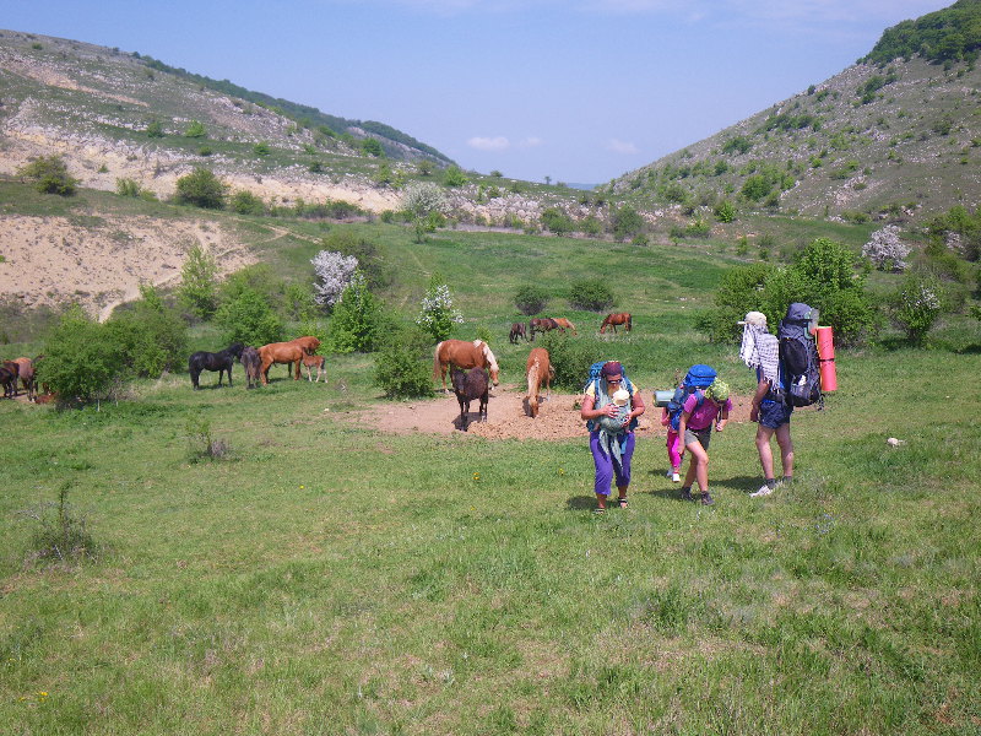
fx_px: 964
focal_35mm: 34
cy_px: 368
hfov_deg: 54.0
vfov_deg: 41.8
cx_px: 490
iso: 50
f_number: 4.6
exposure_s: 1/320
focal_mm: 6.1
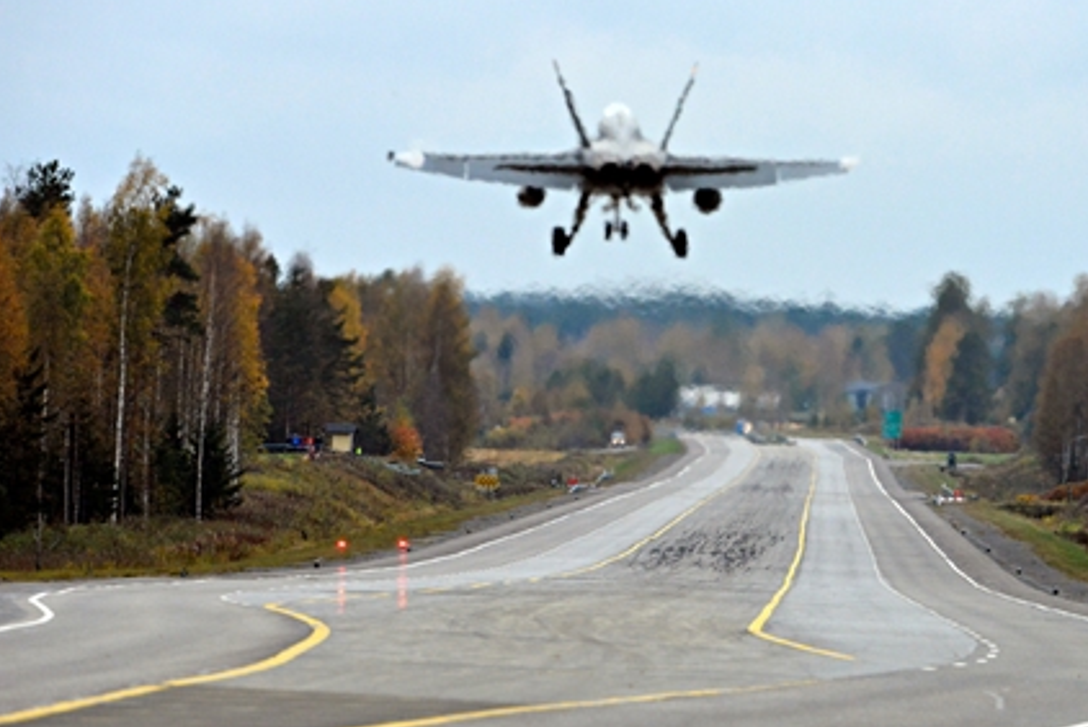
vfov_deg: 2.6
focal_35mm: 534
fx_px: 16149
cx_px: 701
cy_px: 397
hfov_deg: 3.9
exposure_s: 1/3200
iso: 3200
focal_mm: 400
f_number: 8
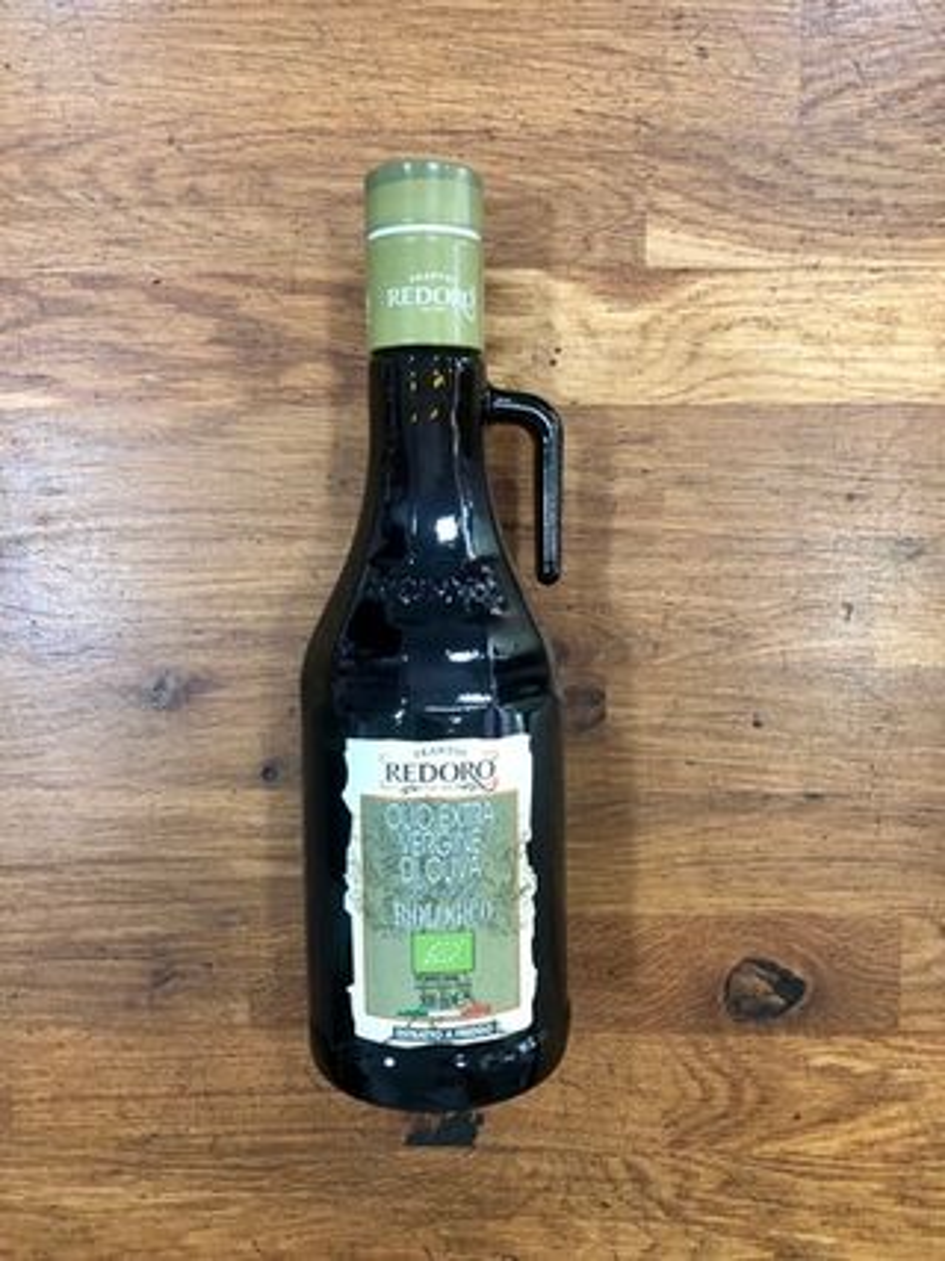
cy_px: 630
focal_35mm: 28
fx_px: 1020
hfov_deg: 49.7
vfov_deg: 63.5
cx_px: 472
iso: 64
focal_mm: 3.99
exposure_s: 1/17
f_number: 1.8
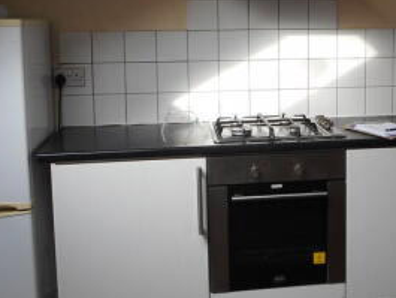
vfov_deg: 26.4
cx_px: 300
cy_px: 92
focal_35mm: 55
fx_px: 629
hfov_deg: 34.2
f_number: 3.7
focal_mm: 4.5
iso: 80
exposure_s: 1/30
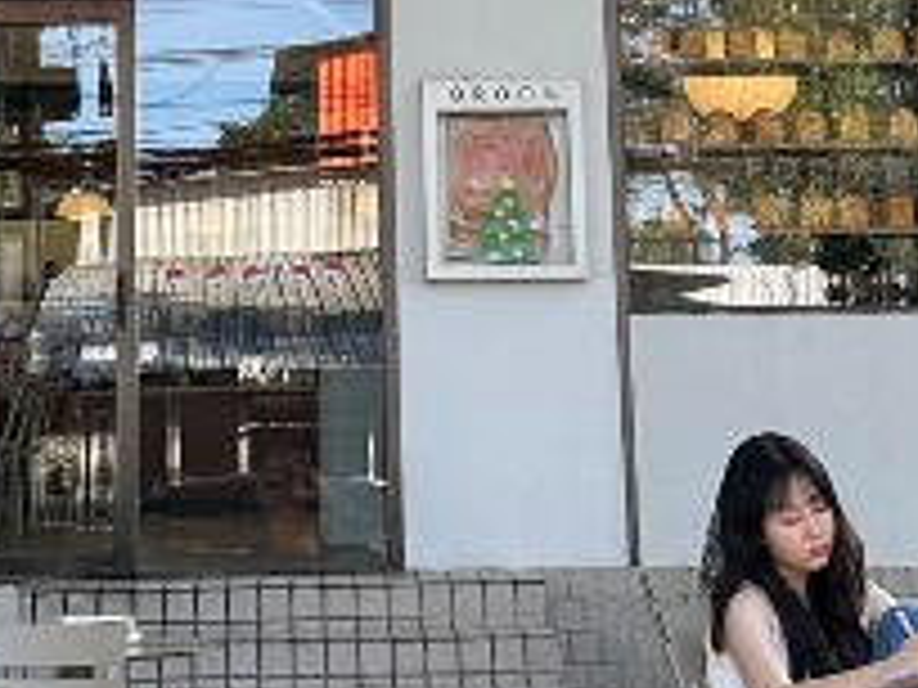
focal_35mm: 94
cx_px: 328
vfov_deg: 15.3
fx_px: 2493
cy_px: -94
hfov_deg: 20.8
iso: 80
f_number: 1.78
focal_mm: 6.86
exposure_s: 1/398
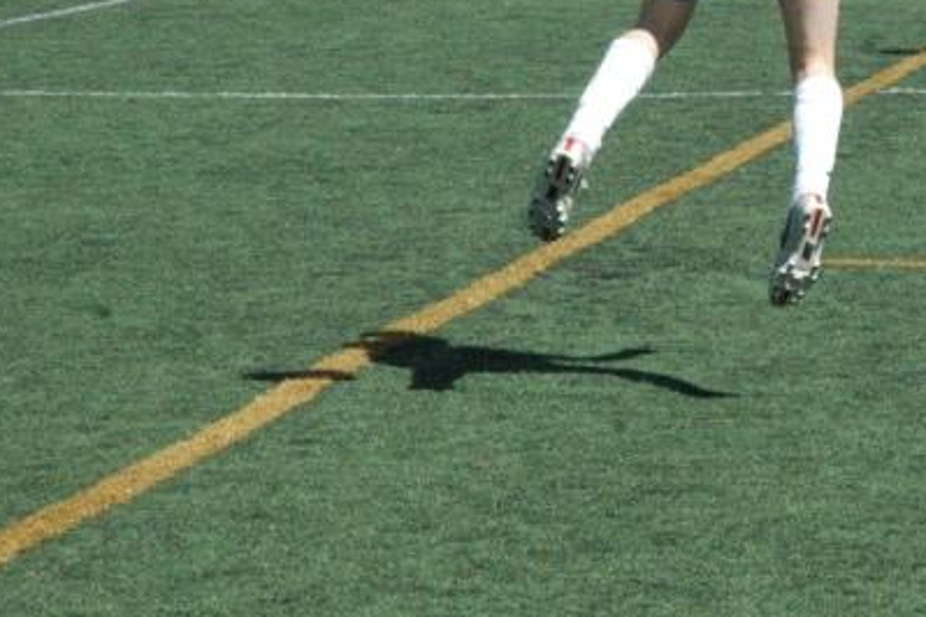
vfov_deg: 5.1
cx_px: 972
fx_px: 6919
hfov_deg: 7.6
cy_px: 31
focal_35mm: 269
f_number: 16
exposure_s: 1/1000
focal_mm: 70
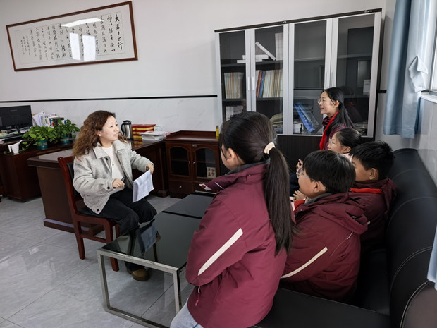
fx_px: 303
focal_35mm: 24
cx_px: 218
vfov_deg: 56.8
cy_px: 164
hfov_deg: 71.6
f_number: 1.4
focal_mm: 5.75
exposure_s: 1/100
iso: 64
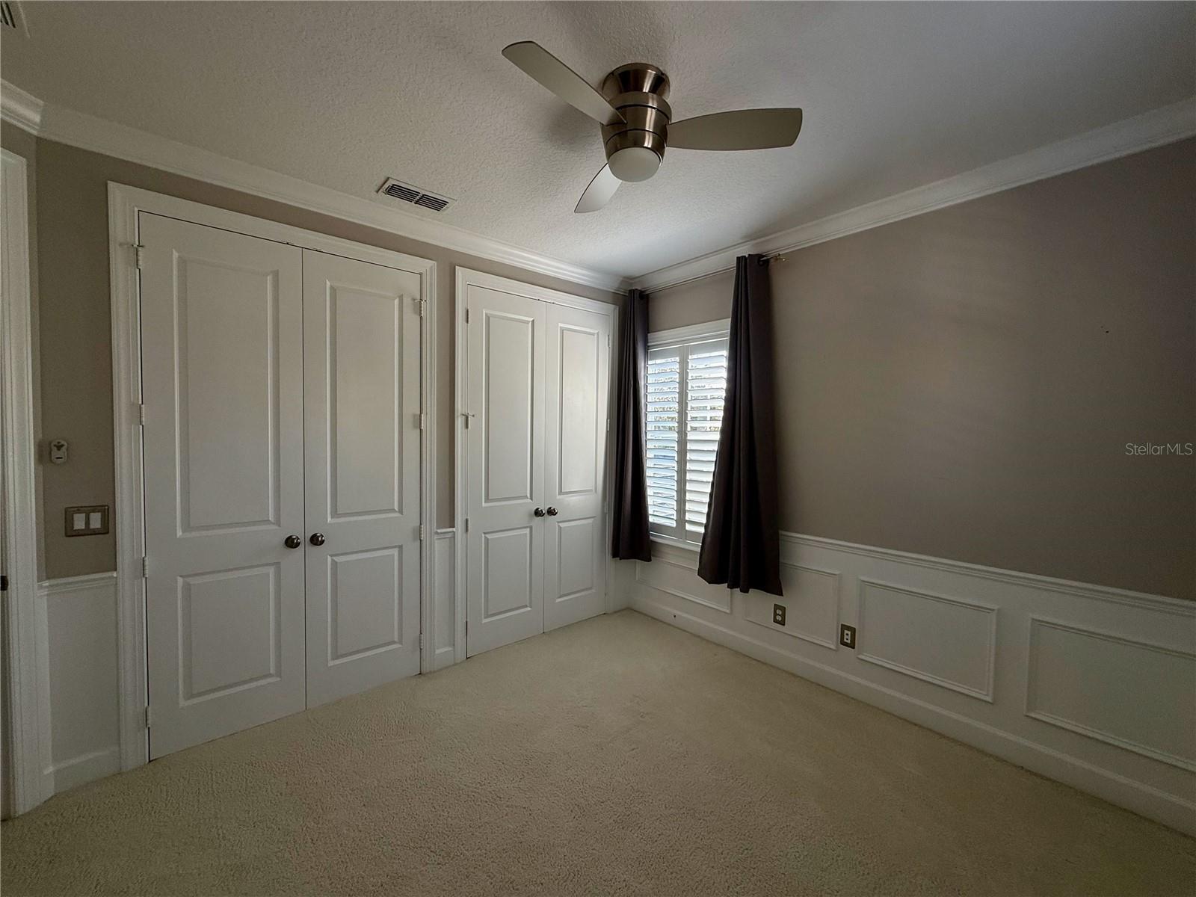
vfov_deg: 85.7
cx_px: 598
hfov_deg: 102.1
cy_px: 448
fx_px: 484
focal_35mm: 14
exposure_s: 1/99
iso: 64
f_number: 2.2
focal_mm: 2.22
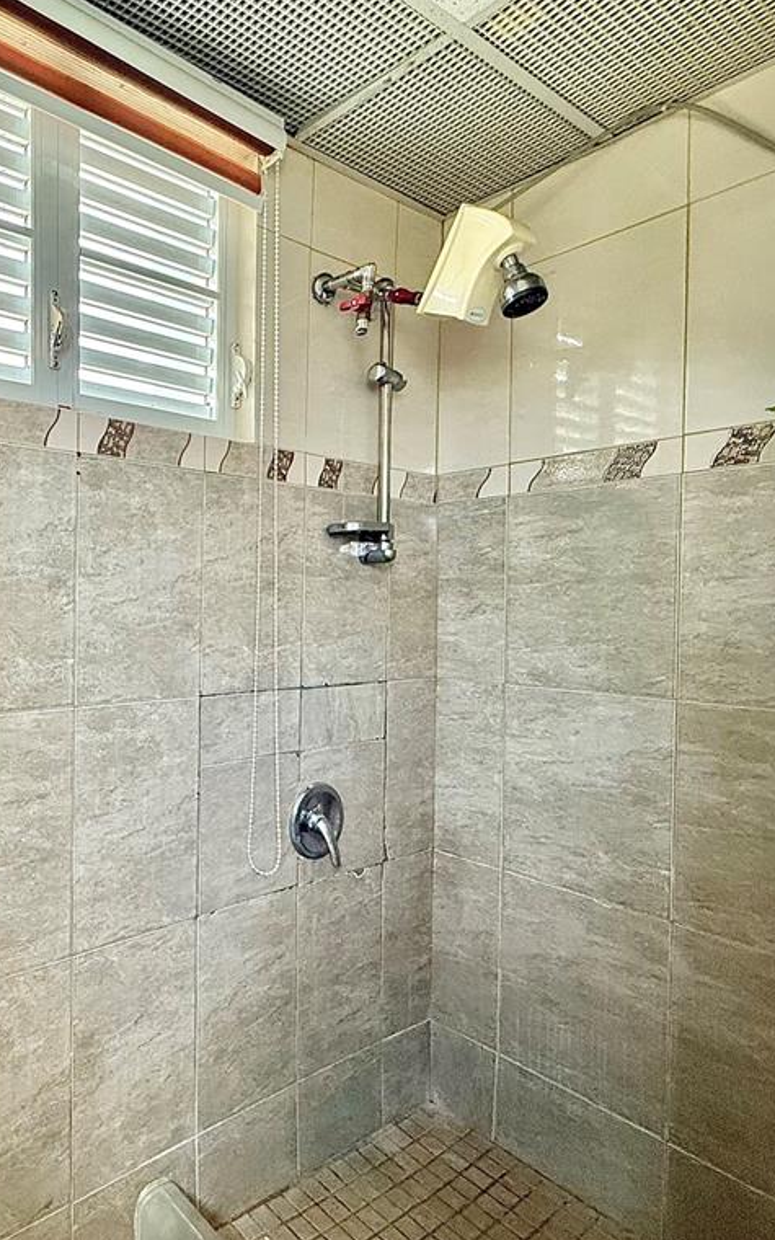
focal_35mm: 20
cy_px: 620
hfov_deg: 50.5
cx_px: 34
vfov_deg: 85.1
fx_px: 676
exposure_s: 1/66
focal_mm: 2.22
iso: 320
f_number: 2.2
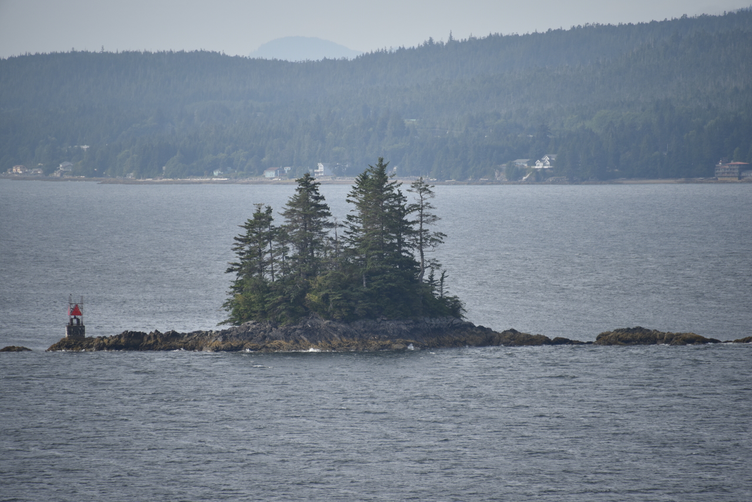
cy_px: 251
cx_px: 376
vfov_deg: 4.6
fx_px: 6268
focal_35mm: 300
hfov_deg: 6.9
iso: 180
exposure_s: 1/640
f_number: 5.6
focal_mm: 300
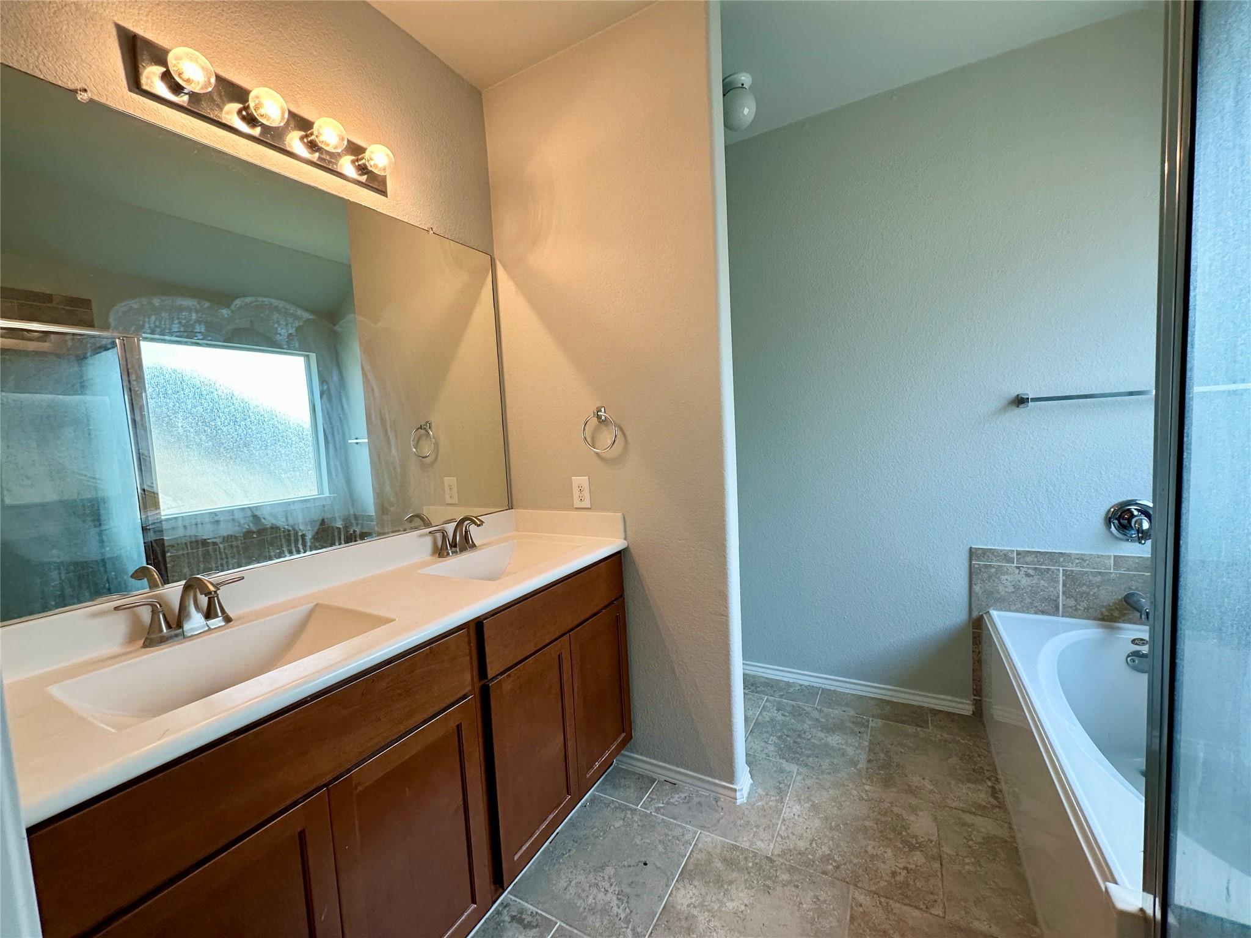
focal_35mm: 14
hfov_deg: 102.1
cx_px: 626
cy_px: 469
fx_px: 506
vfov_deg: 85.7
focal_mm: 2.22
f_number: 2.2
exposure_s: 1/120
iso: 160
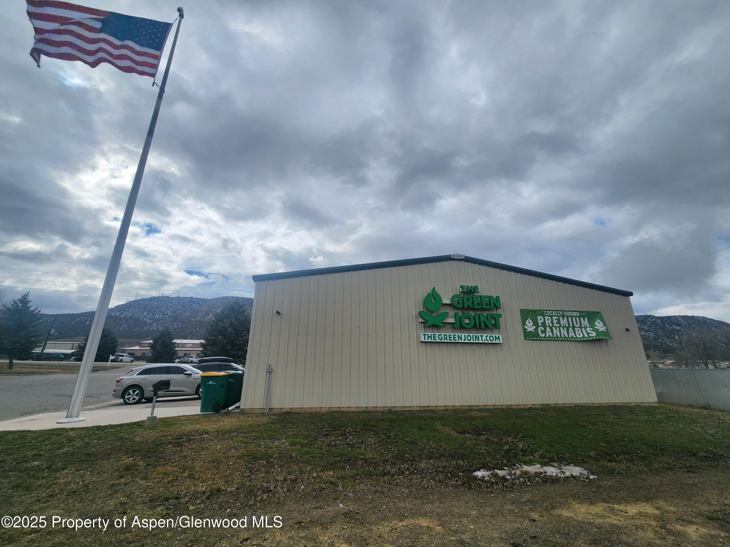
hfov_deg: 106.2
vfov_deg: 89.9
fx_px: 274
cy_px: 274
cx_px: 365
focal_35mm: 13
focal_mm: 2.2
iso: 50
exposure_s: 1/3913
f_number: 2.2
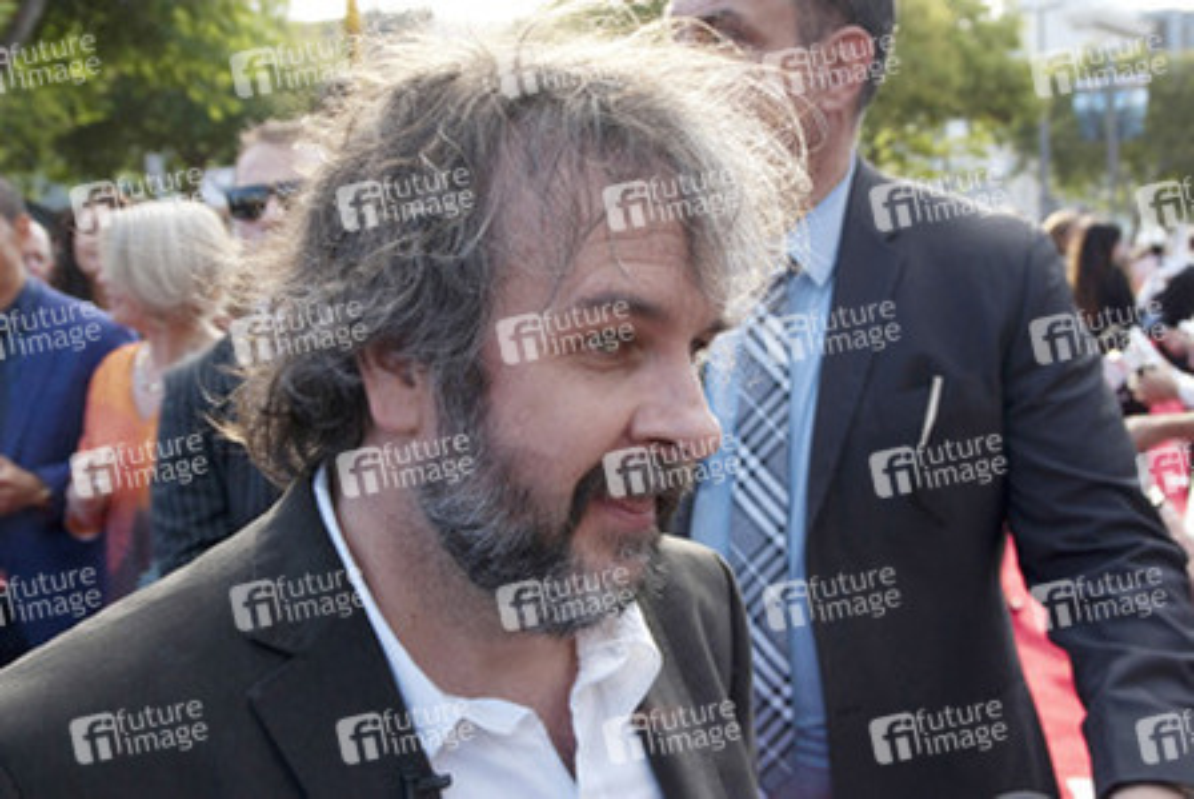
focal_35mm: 60
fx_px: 1993
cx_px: 597
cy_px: 400
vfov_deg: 22.7
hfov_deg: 33.4
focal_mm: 40
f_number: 8
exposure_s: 1/125
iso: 400
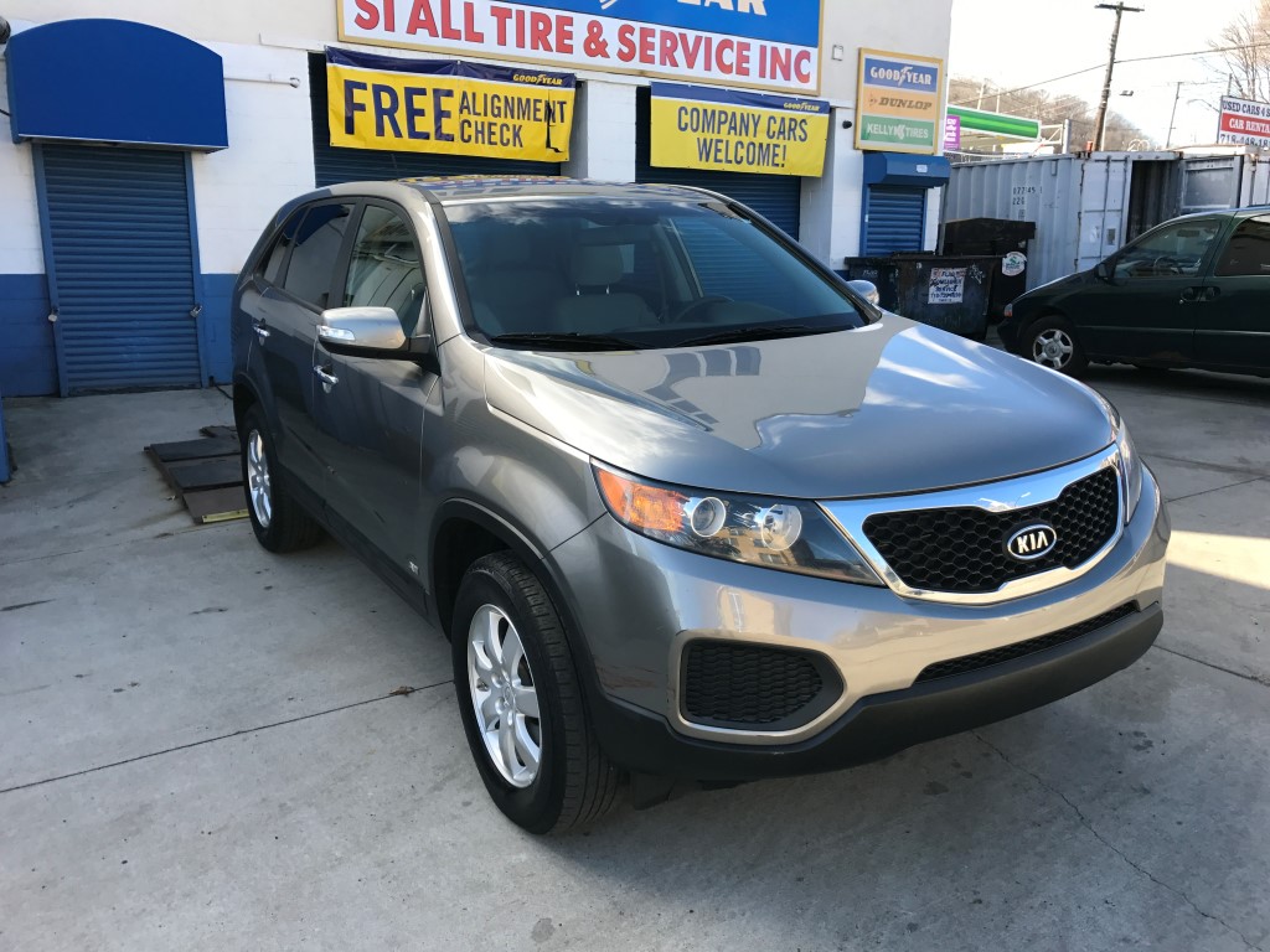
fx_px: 1027
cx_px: 635
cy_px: 476
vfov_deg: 49.7
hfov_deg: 63.4
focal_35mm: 28
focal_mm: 3.99
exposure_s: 1/441
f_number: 1.8
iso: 20
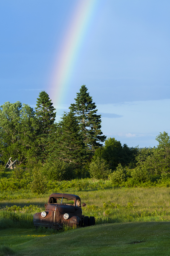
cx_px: 85
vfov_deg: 14.9
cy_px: 128
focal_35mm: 138
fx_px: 979
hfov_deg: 9.9
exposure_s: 1/500
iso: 800
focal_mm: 92
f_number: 5.6
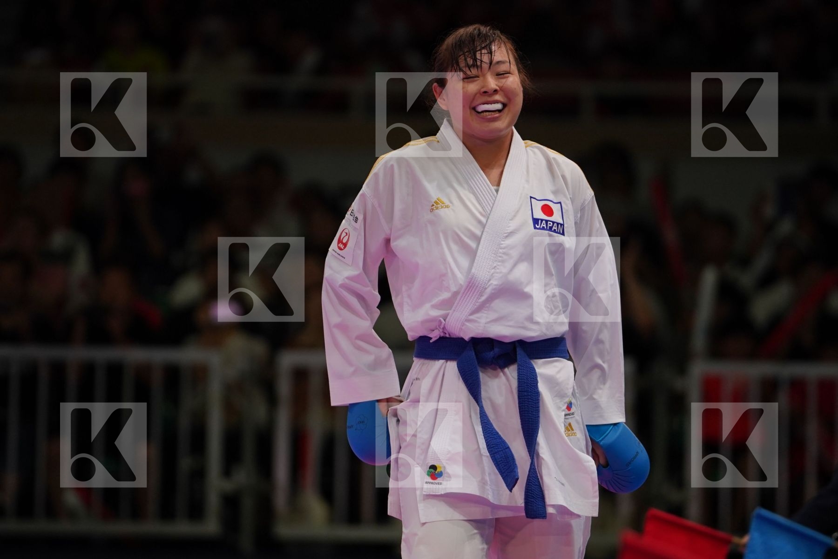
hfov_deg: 6.9
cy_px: 280
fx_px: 6983
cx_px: 419
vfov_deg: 4.6
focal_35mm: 300
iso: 800
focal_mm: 200
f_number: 2.8
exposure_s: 1/1000
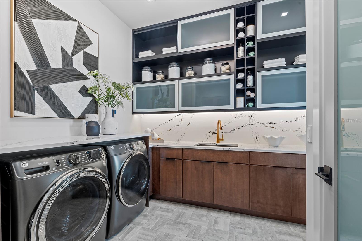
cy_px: 120
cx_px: 181
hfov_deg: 96.8
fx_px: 161
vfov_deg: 73.6
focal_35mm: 16
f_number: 9
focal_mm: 16
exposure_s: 1.3
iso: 200
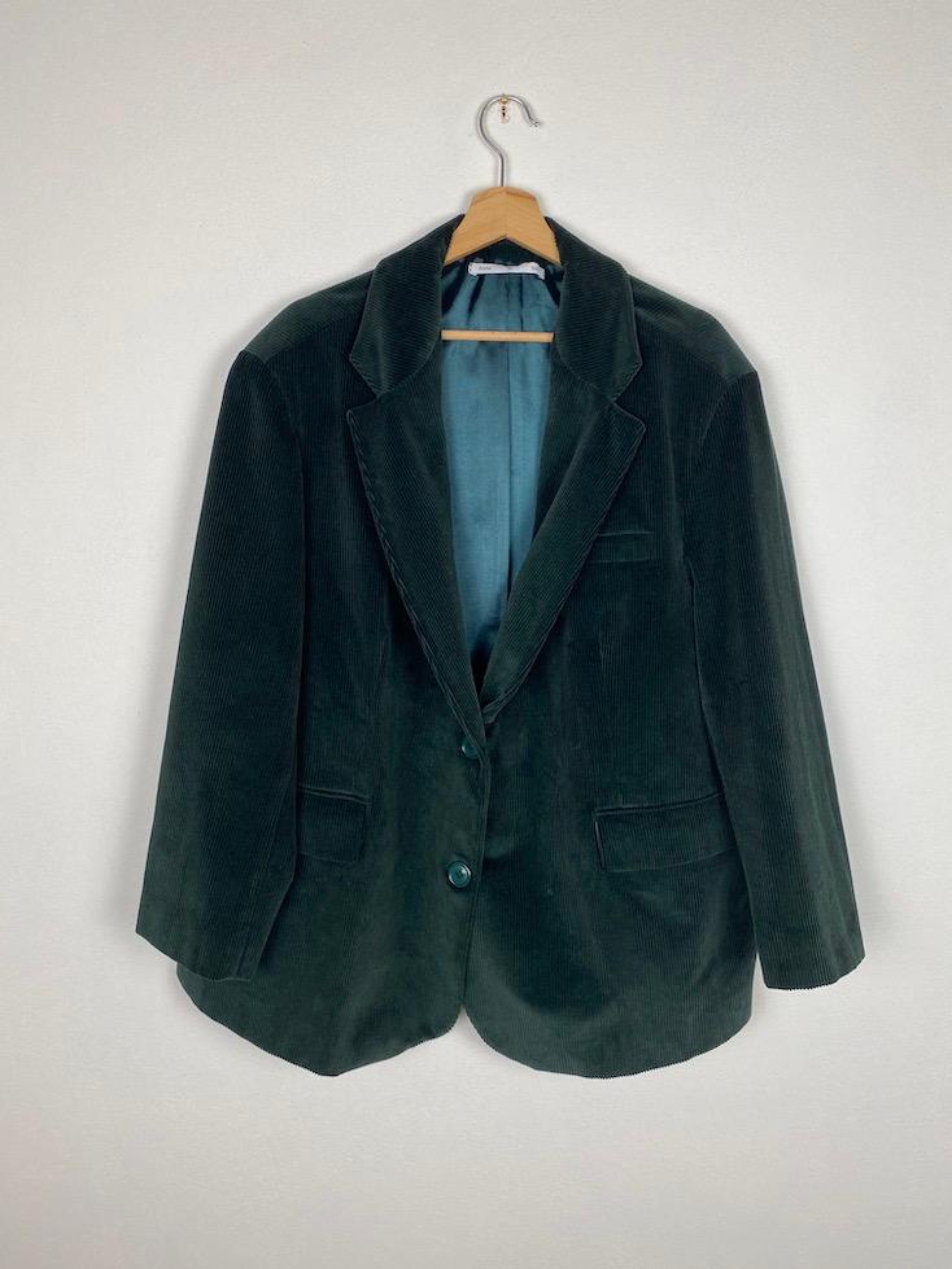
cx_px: 476
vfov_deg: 67.3
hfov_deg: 53.1
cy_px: 634
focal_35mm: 26
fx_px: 954
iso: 100
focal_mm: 4.25
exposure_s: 1/100
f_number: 1.8
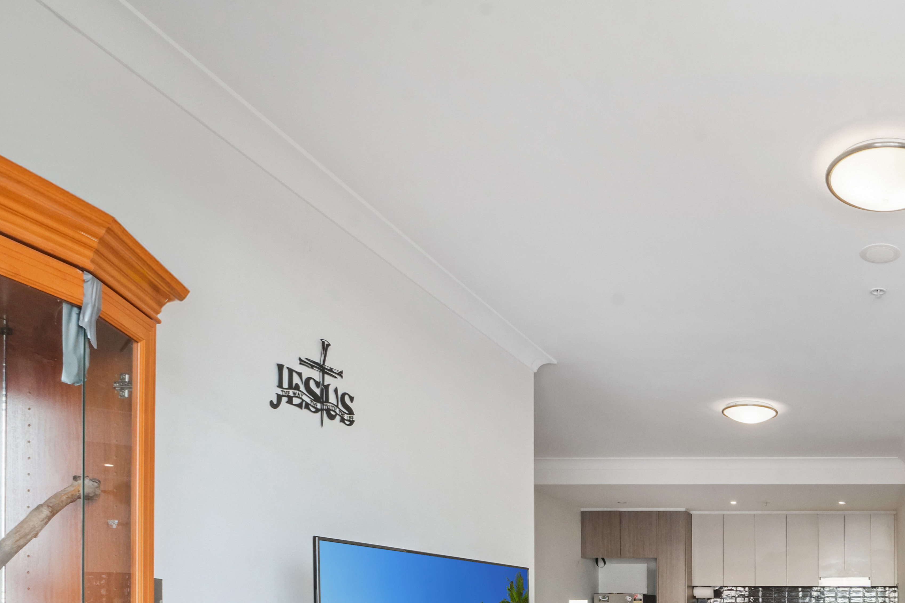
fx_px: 729
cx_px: 842
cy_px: 609
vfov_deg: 39.4
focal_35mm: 29
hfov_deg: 54.0
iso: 800
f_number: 11
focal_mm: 14
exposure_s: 1/6
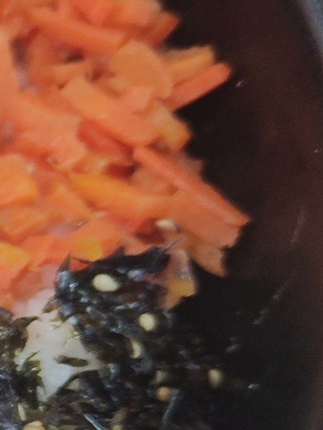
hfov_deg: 10.8
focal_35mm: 120
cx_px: -401
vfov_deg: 16.2
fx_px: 1492
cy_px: 397
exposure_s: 1/400
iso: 279
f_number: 1.88
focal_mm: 5.59
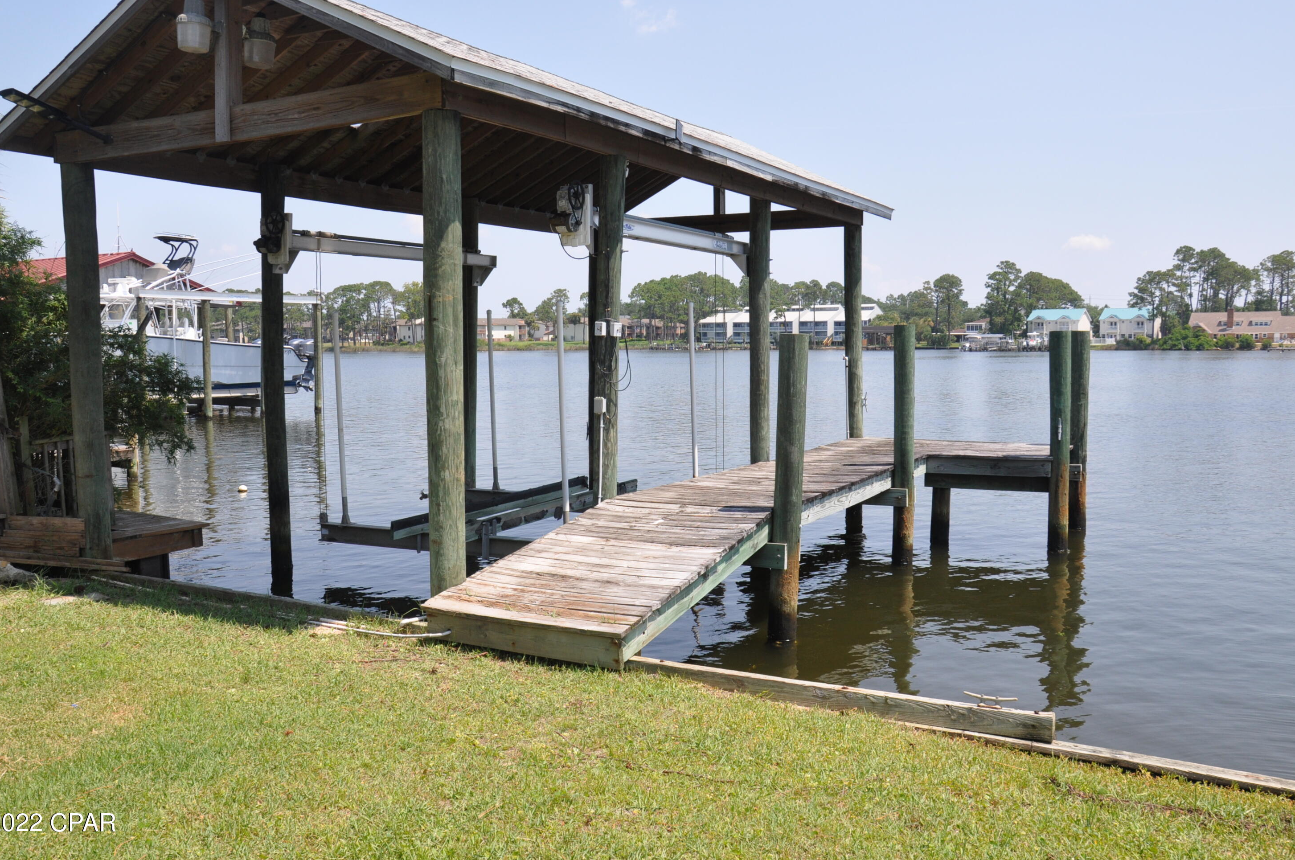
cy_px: 419
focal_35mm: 33
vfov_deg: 40.4
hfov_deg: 58.0
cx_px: 635
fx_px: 1168
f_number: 10
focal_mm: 21
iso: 400
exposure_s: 1/400
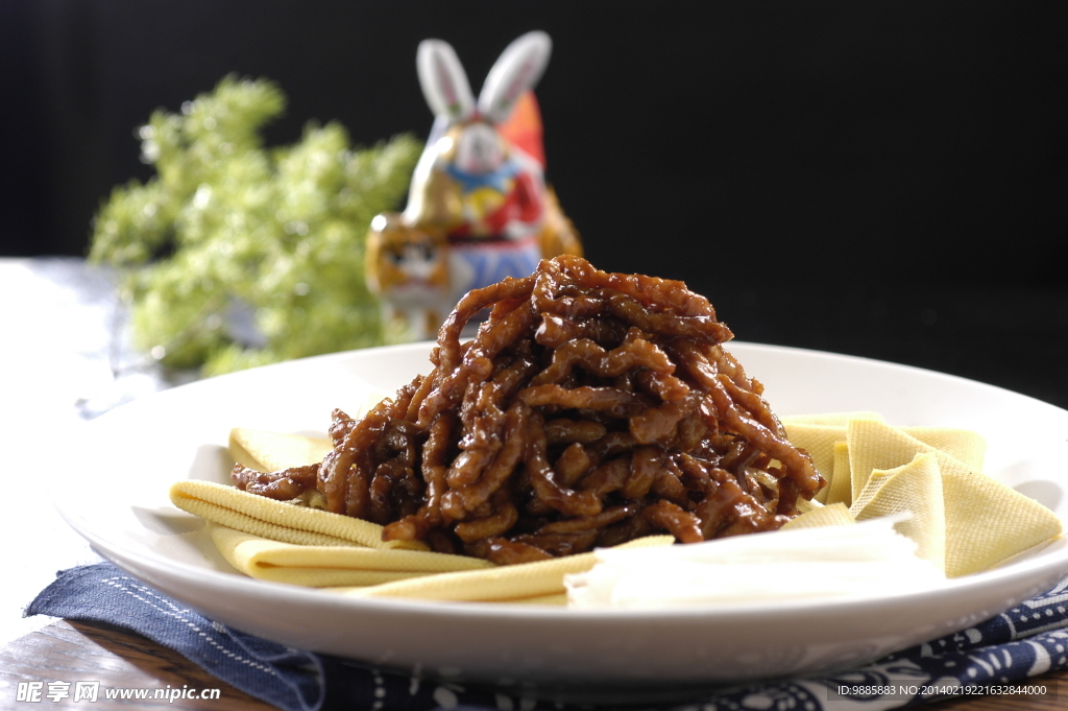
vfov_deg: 15.2
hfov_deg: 22.6
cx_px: 534
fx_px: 2668
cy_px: 356
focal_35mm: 90
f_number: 5.6
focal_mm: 60
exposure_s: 1/80
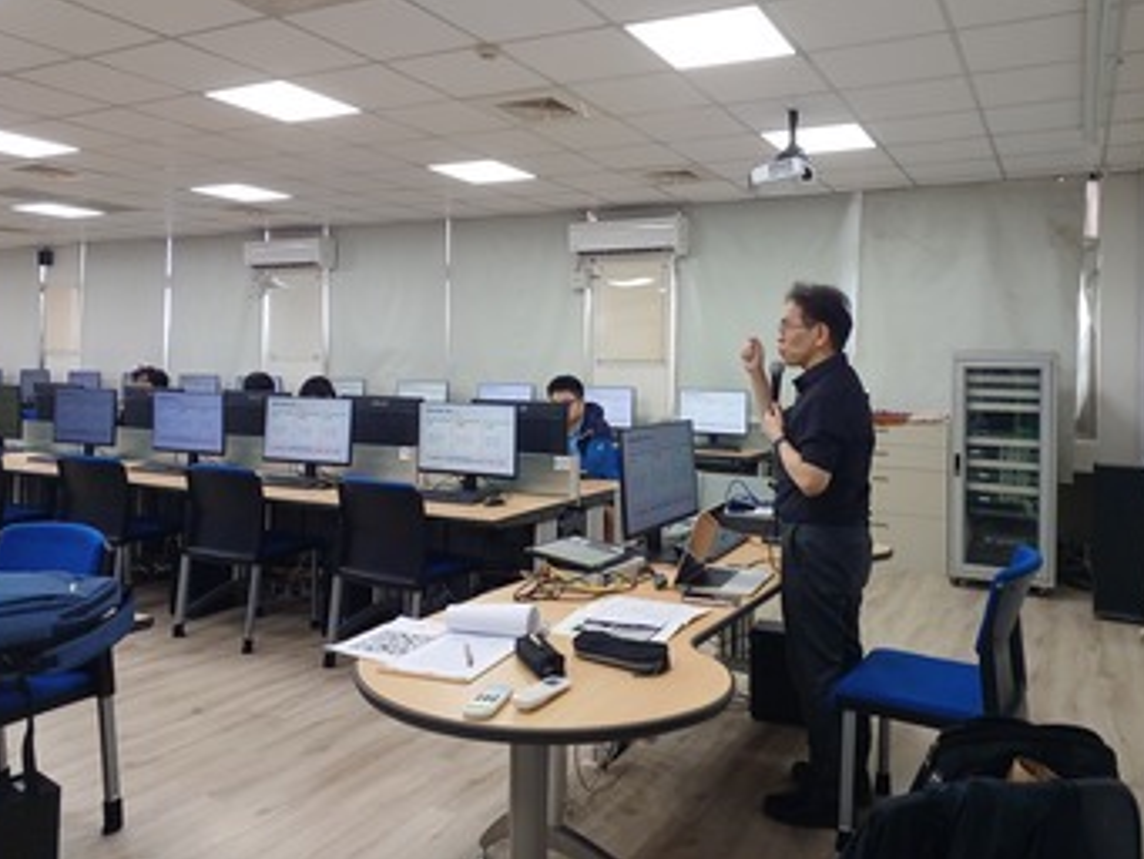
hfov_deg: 65.2
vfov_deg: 51.2
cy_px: 362
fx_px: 893
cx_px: 621
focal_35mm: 27
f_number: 1.8
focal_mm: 5.06
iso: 100
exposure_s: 1/50
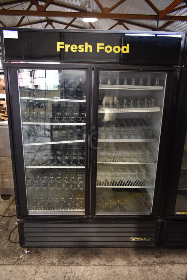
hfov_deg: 48.0
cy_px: 140
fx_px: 210
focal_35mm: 27
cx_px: 94
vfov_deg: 67.3
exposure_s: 1/30
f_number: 3.5
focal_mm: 18
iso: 900
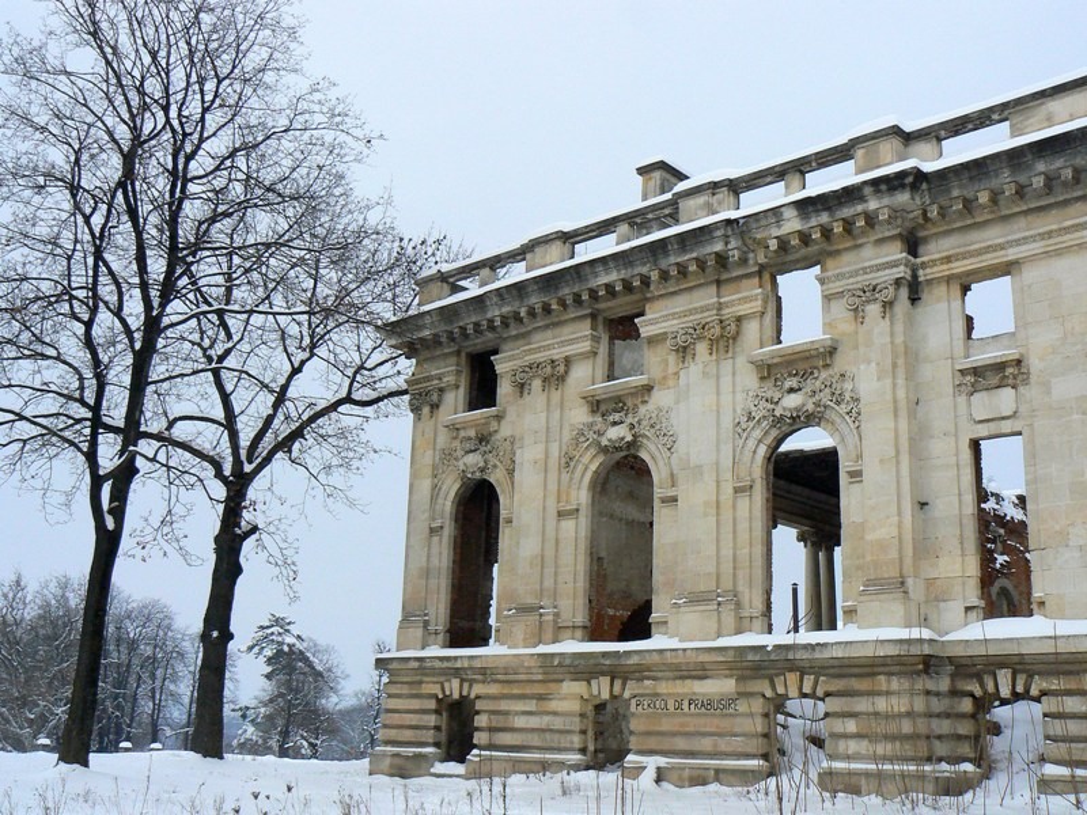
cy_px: 408
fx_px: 1256
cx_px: 544
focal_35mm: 40
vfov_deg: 36.0
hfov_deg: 46.8
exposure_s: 1/800
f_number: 8
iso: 200
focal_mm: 6.6
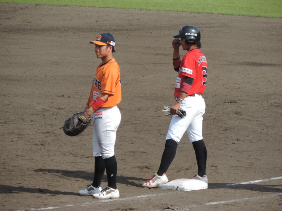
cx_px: 141
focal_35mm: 550
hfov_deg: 3.6
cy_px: 106
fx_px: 4481
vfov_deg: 2.7
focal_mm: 98.1
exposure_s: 1/320
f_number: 4.9
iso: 80
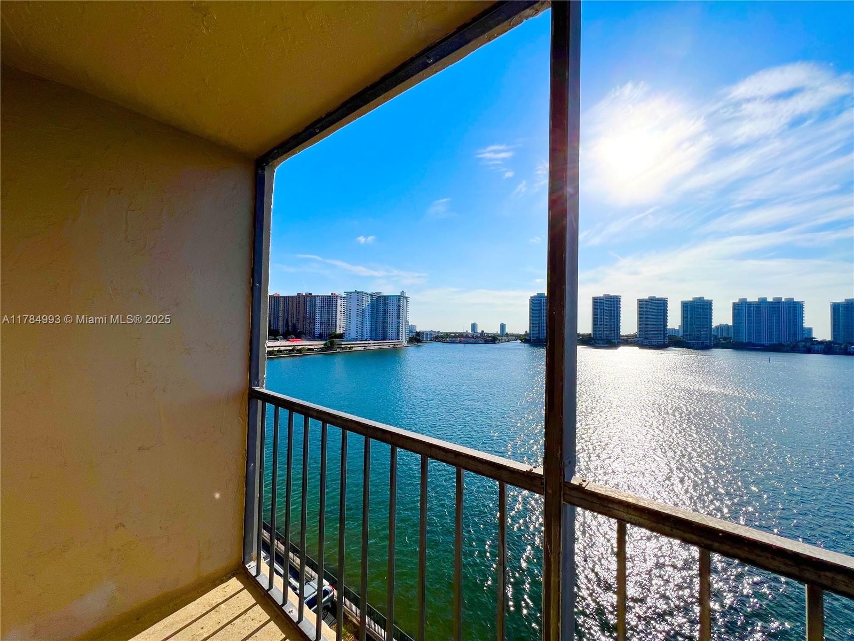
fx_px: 321
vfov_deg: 89.9
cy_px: 320
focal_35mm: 13
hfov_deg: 106.2
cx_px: 427
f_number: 1.8
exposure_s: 1/5236
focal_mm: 1.57
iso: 32
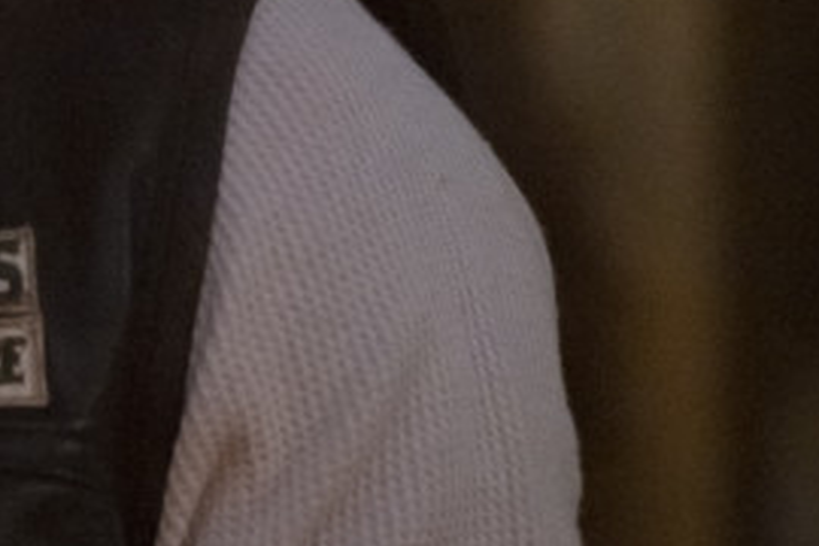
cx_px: -734
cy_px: -494
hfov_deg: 2.9
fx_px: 15856
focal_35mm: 697
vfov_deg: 2.0
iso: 6400
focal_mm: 165
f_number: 4
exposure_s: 1/100
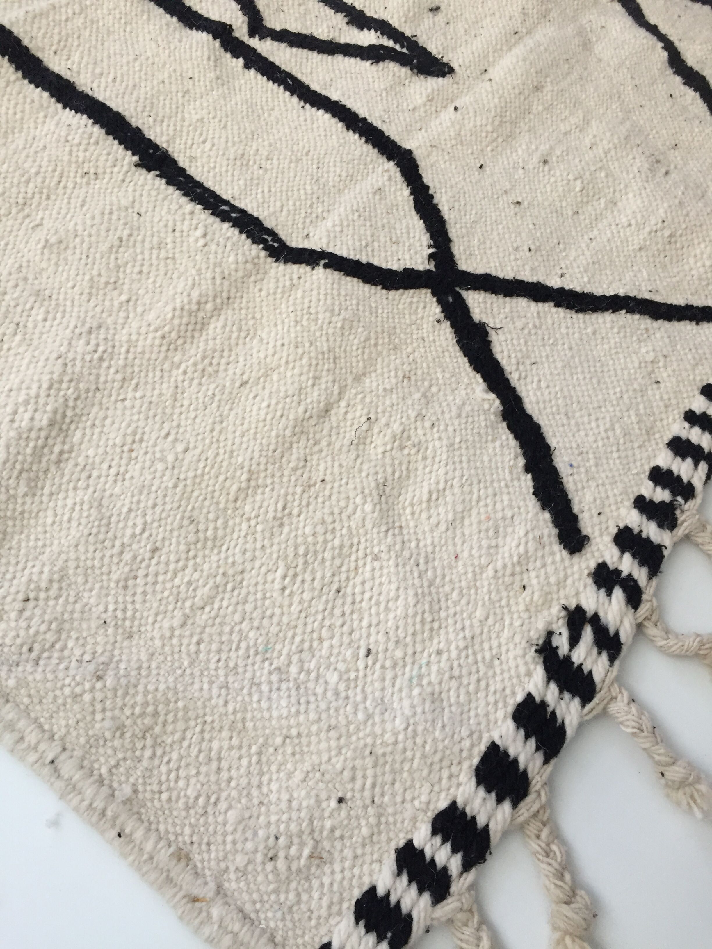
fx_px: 795
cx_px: 356
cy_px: 474
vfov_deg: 61.7
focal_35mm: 29
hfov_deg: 48.2
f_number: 2.2
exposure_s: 1/33
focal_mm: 4.15
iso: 160
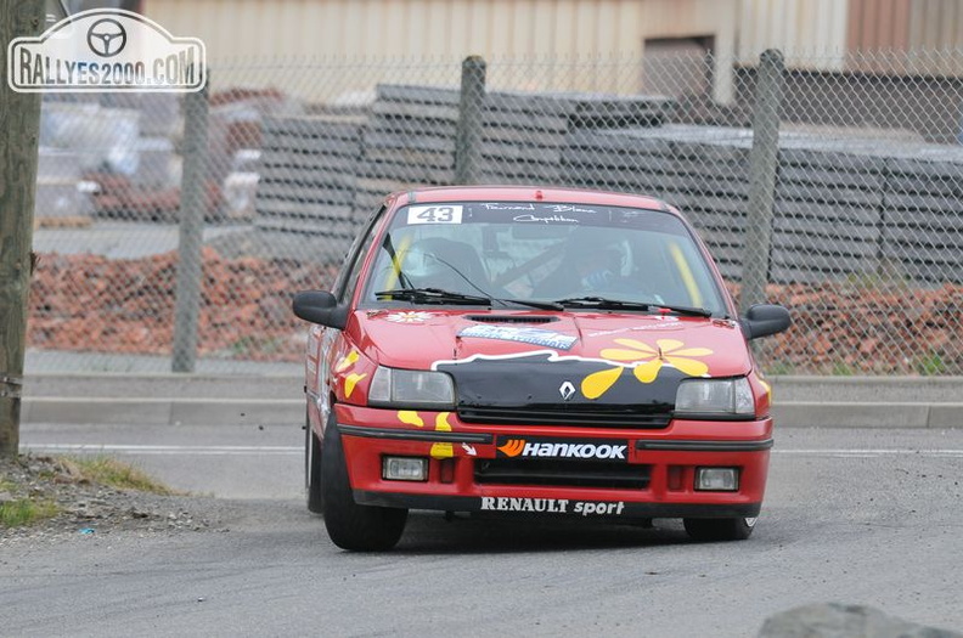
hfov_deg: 6.6
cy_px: 319
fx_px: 8411
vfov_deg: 4.3
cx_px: 482
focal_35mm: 315
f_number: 5.6
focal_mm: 210
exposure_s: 1/800
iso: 1250
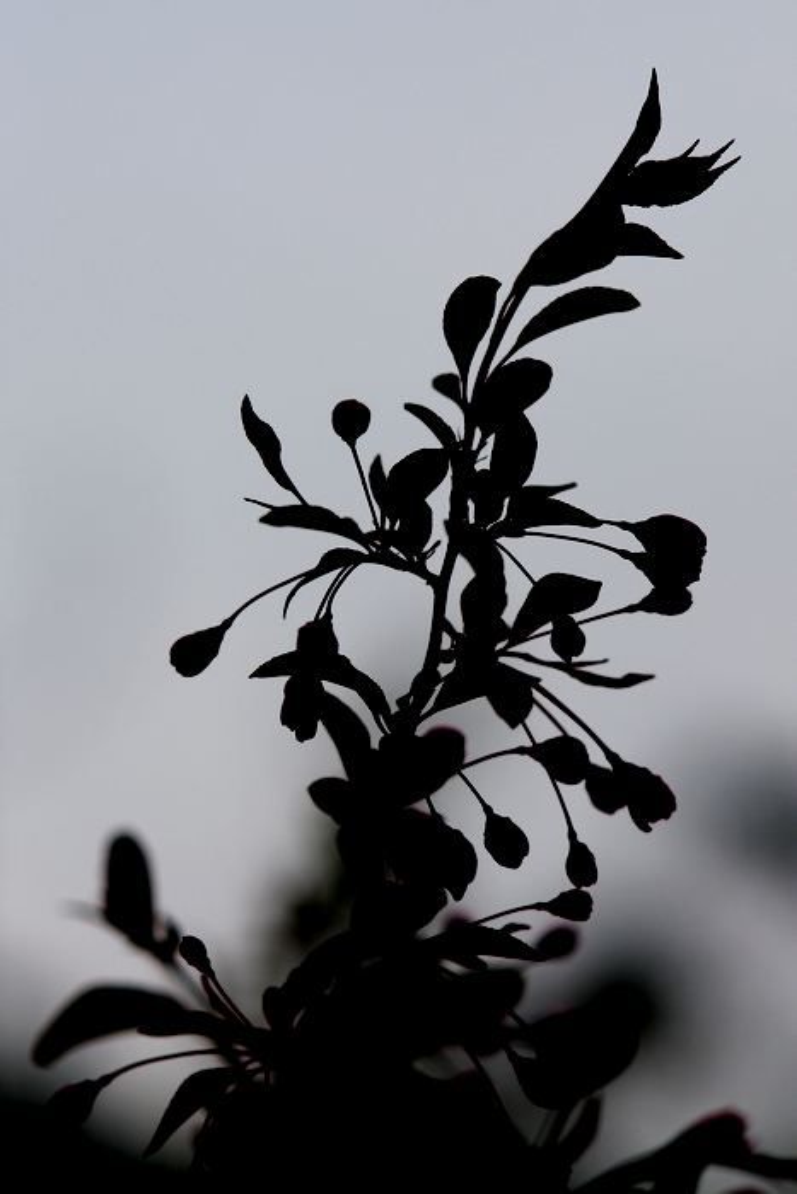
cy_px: 597
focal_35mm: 202
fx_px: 6721
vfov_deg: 10.2
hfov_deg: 6.8
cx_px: 398
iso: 100
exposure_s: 1/1250
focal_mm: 135
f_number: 2.8
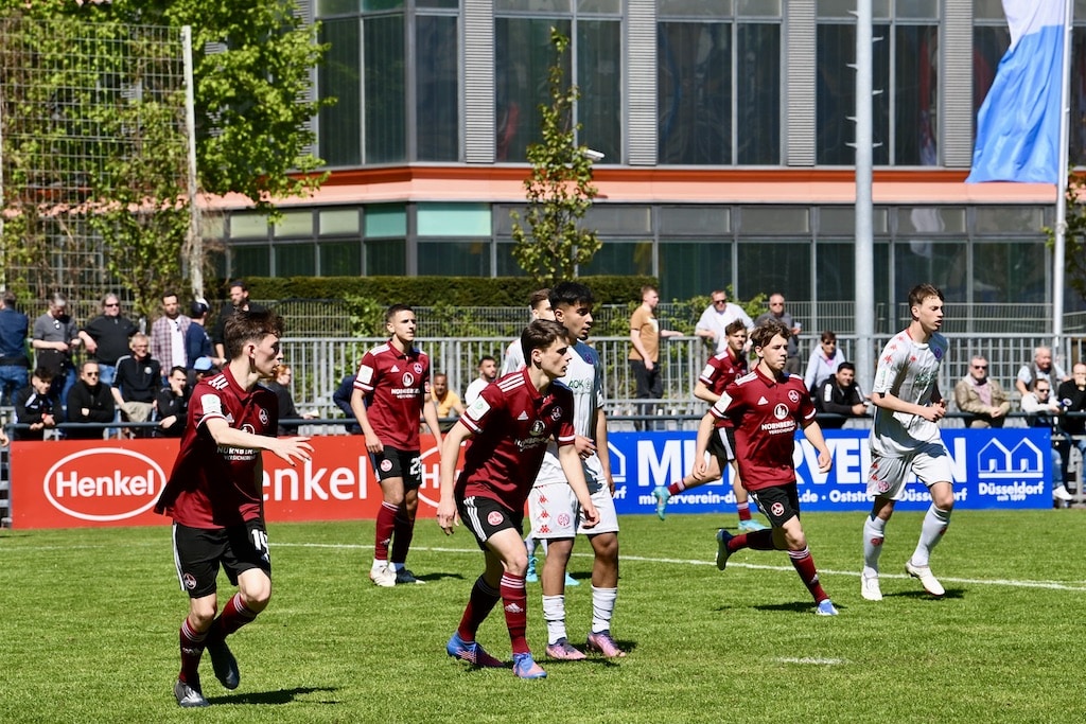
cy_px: 362
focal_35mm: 200
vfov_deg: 6.9
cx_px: 543
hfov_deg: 10.3
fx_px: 6034
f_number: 11
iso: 360
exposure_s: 1/500
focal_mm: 200
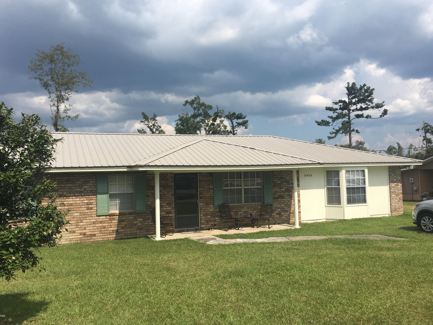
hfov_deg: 60.0
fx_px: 375
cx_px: 211
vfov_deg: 46.8
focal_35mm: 30
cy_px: 159
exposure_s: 1/2331
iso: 25
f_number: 2.2
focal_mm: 4.15
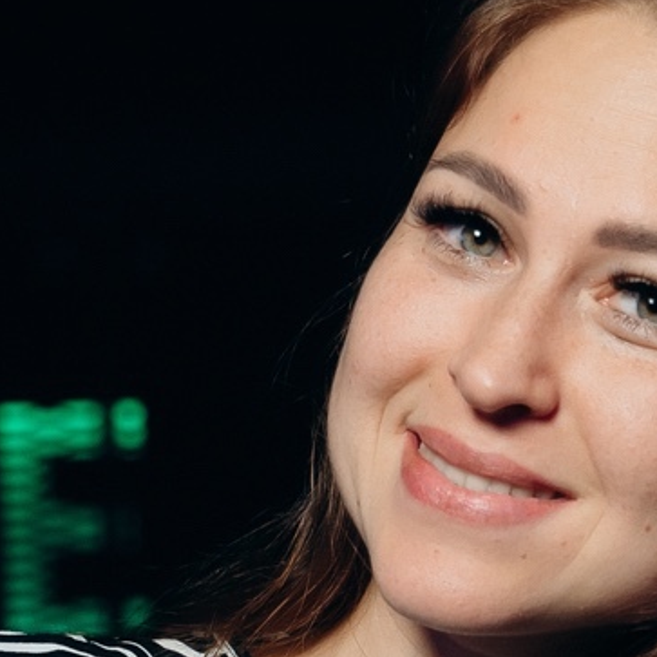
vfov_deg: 7.5
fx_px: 4831
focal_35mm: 225
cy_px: 1272
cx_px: 483
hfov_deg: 7.8
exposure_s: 1/60
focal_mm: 50
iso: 640
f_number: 4
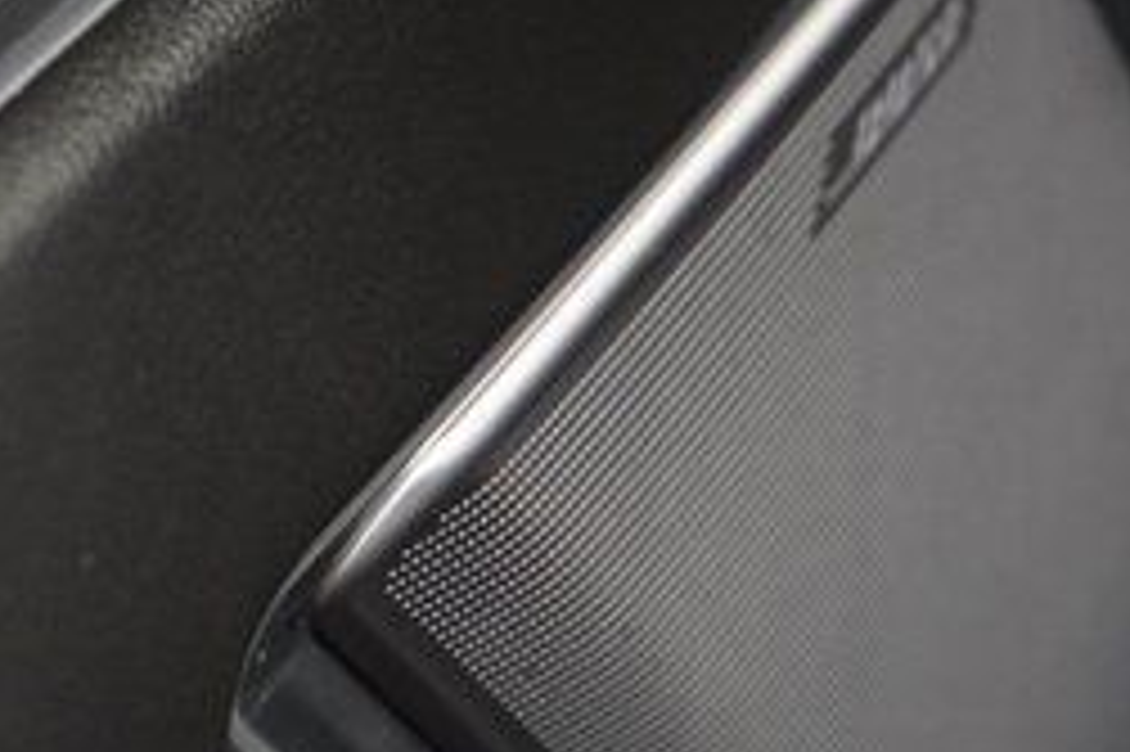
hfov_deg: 7.6
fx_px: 8406
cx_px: -230
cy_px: -137
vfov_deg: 5.1
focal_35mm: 268
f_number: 4.5
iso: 2500
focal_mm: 70
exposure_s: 1/100
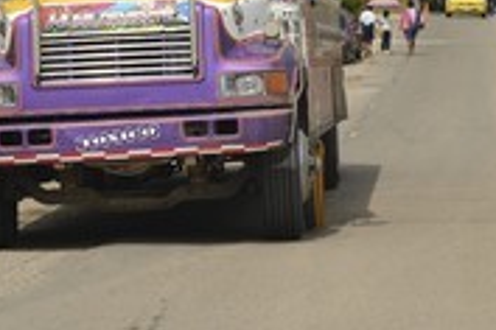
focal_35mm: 213
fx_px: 2934
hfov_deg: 9.6
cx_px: 17
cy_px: -53
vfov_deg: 6.4
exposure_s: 1/640
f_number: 8
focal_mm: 90
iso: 200
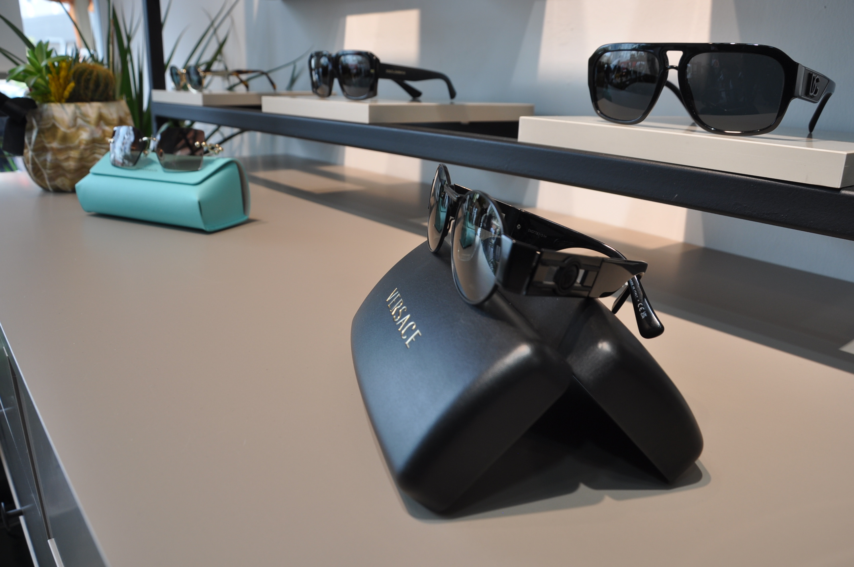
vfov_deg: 47.8
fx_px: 640
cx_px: 427
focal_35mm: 27
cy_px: 284
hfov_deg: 67.4
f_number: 6.3
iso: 200
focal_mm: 18
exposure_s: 1/40
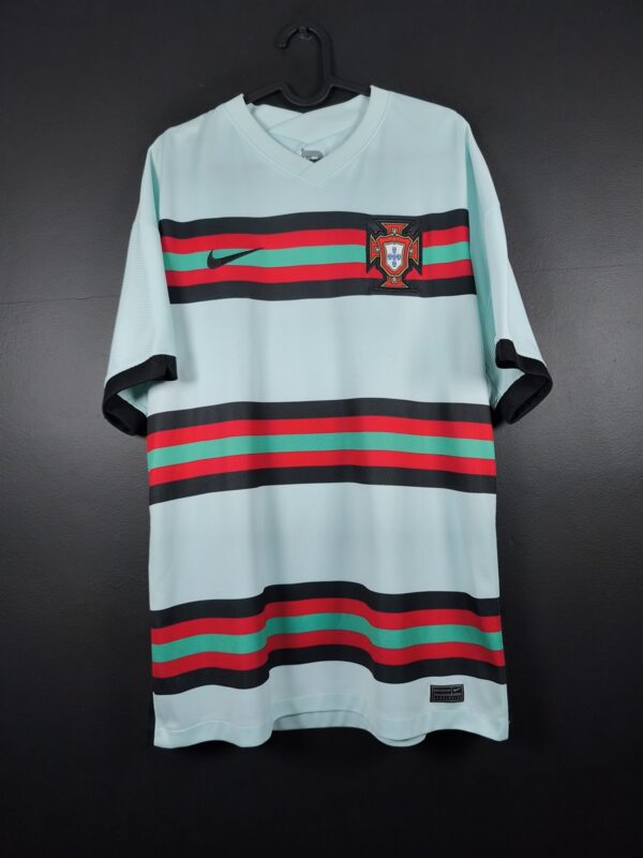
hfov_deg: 58.9
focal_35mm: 23
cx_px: 322
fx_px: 570
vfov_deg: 73.9
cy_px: 429
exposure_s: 1/160
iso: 400
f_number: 1.6
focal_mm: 6.57
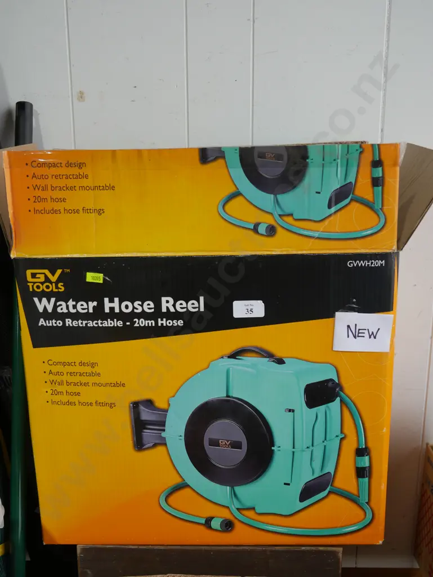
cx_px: 216
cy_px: 288
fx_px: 667
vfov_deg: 46.8
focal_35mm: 40
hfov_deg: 36.0
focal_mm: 20
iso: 200
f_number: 4.4
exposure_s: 1/60
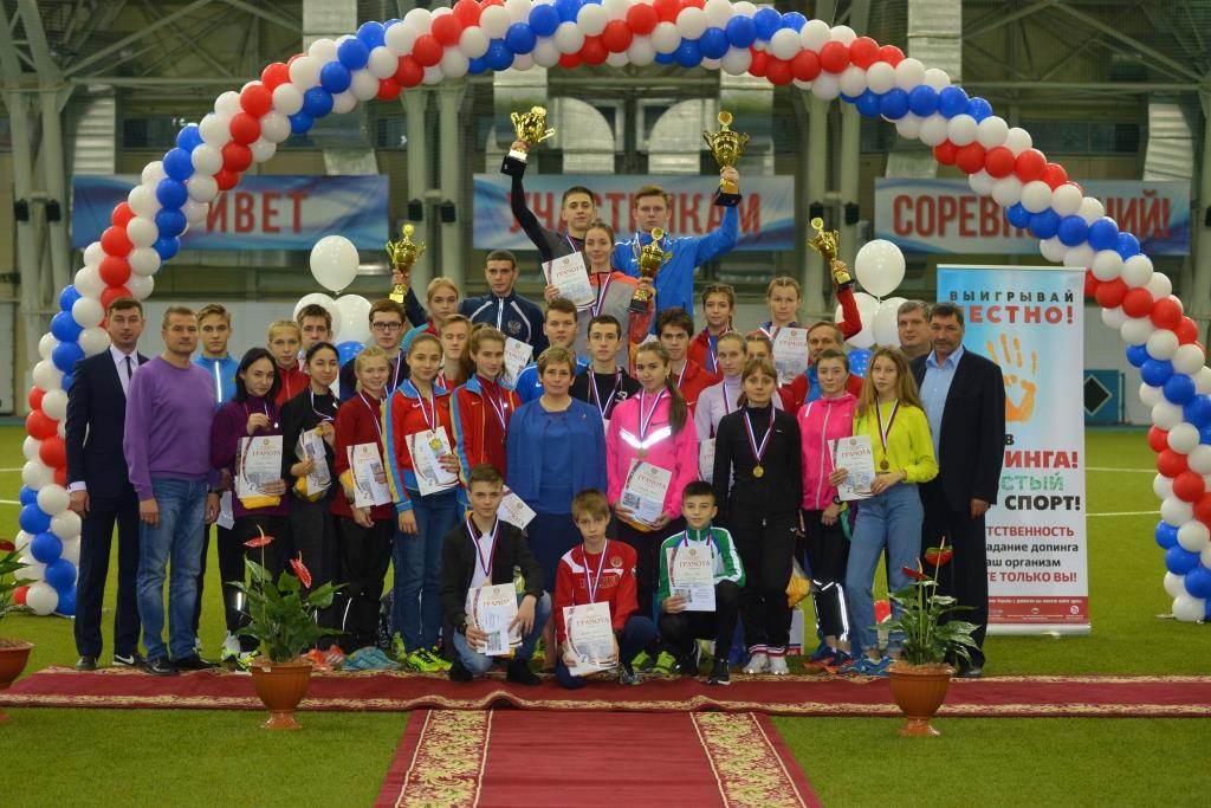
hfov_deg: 26.0
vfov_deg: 17.5
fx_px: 2624
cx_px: 606
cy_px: 404
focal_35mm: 78
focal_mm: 78
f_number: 4.5
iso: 500
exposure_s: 1/80
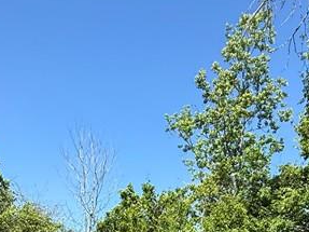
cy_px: 286
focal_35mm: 50
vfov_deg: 25.7
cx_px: 143
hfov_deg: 38.2
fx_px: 446
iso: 50
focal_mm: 2.22
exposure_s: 1/1105
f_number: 2.2
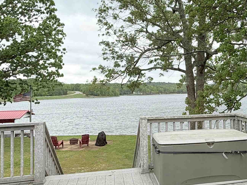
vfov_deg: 42.9
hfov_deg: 54.4
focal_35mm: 33
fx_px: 235
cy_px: 85
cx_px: 161
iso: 40
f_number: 2.2
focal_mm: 2.22
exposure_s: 1/502
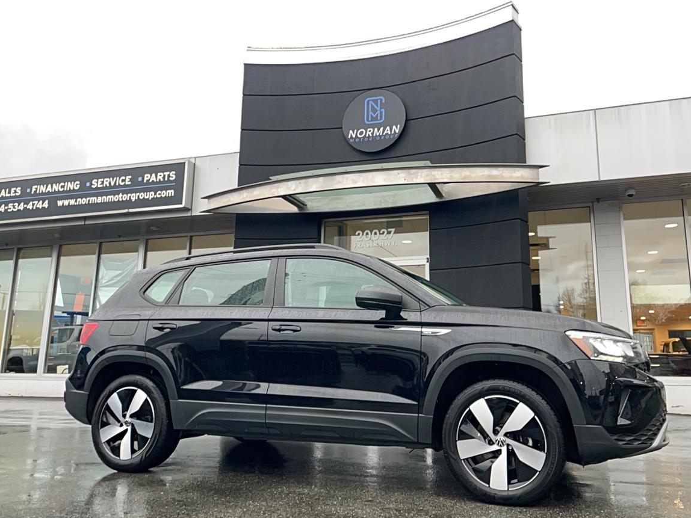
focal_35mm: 29
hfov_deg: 61.5
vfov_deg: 48.2
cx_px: 384
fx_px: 579
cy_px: 264
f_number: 1.6
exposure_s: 1/62
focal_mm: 4.2
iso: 32
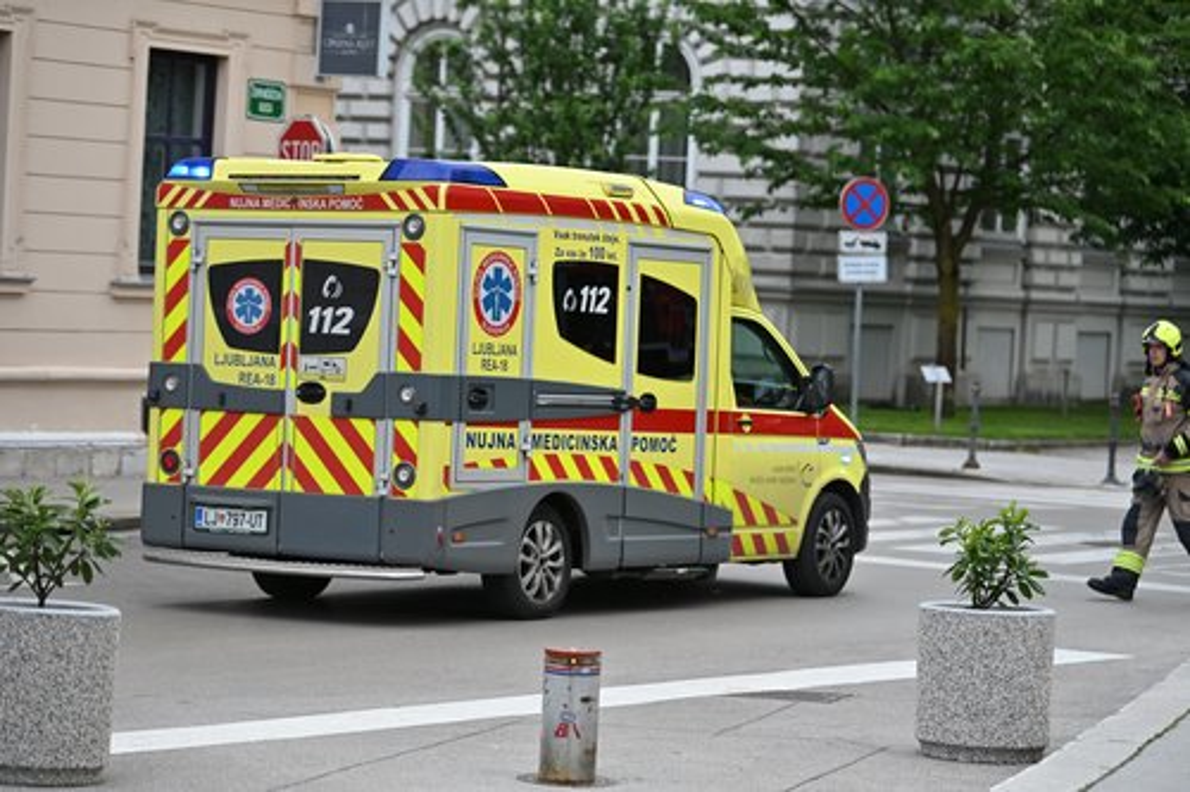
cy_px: 396
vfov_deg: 12.4
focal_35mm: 110
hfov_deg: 18.6
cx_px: 595
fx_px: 3635
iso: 800
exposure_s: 1/3200
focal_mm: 110
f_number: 2.8
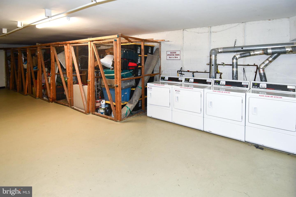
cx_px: 148
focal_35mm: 18
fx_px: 148
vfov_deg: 67.4
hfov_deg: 90.0
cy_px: 98
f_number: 4
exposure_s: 1/60
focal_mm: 12
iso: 720
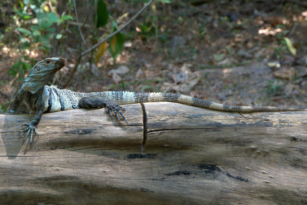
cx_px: 154
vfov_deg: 9.2
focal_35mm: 150
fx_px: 1280
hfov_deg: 13.7
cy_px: 102
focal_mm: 100
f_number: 8
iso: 1600
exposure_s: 1/125
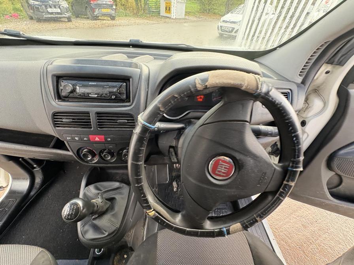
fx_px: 143
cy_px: 132
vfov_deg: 85.7
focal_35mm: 14
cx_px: 177
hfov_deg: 102.1
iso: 200
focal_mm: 2.22
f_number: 2.2
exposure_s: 1/81
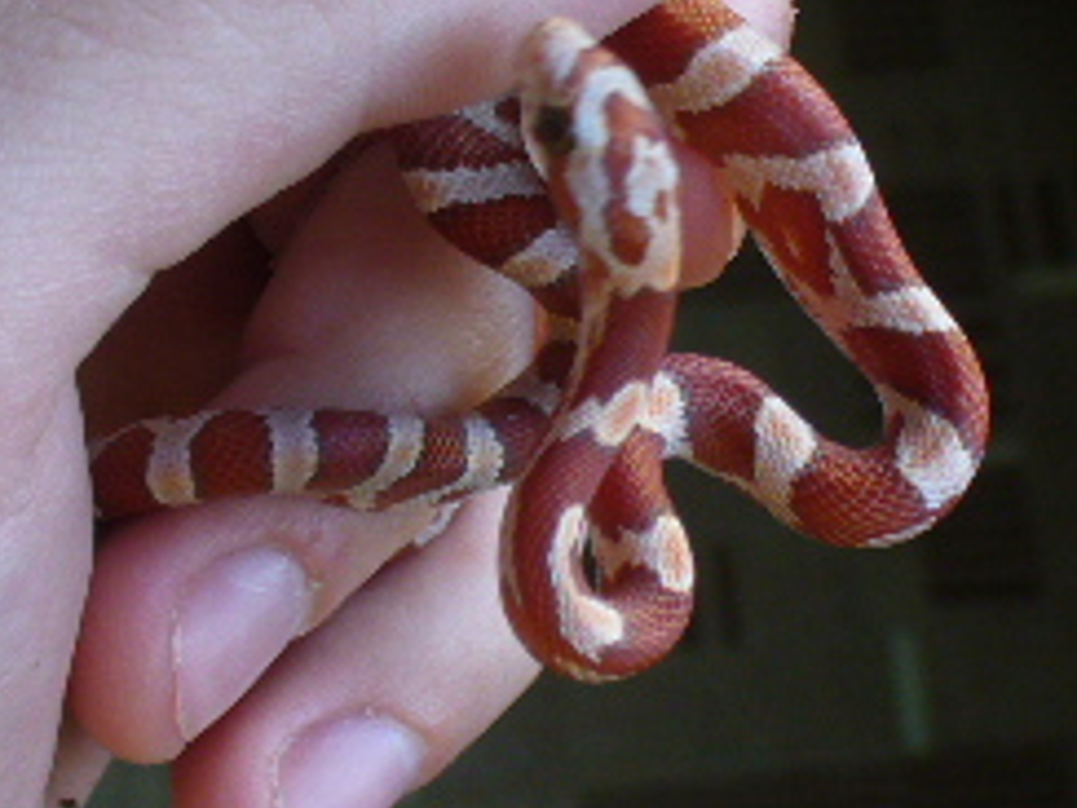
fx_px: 3018
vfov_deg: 15.2
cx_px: 525
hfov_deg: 20.2
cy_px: 455
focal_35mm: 97
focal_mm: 6.1
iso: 80
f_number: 2.8
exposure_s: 1/60
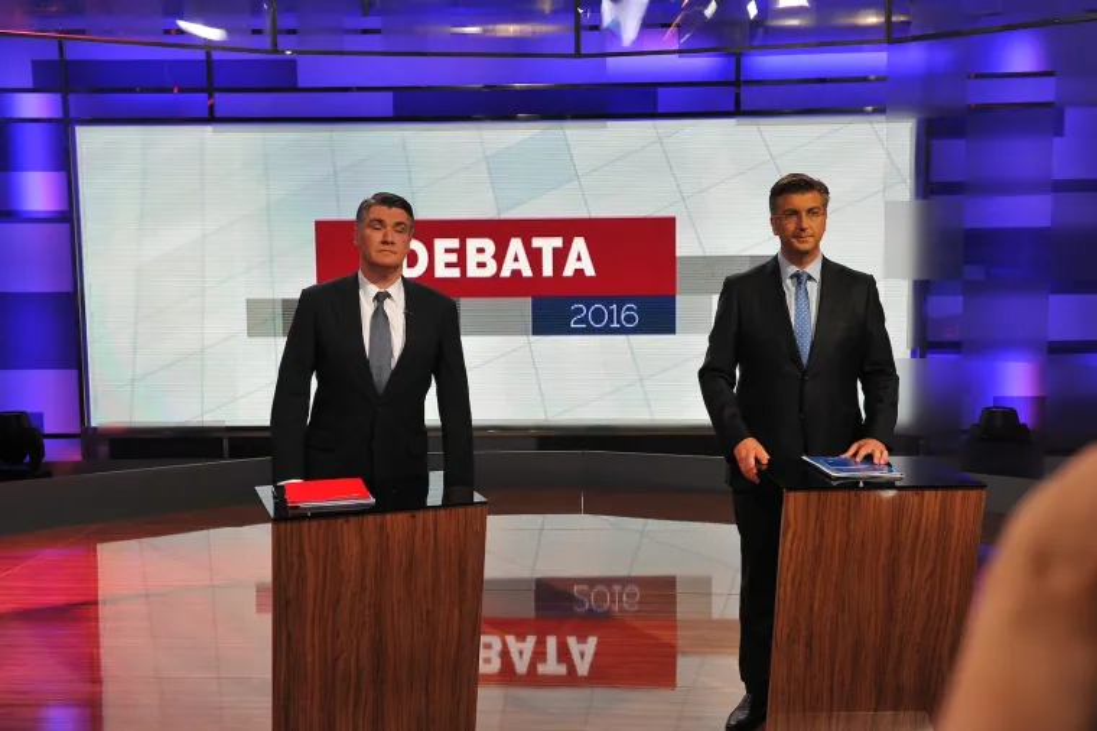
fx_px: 1279
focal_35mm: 42
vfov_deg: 31.9
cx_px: 548
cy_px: 366
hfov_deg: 46.4
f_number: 5.6
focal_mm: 42
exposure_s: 1/250
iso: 1600
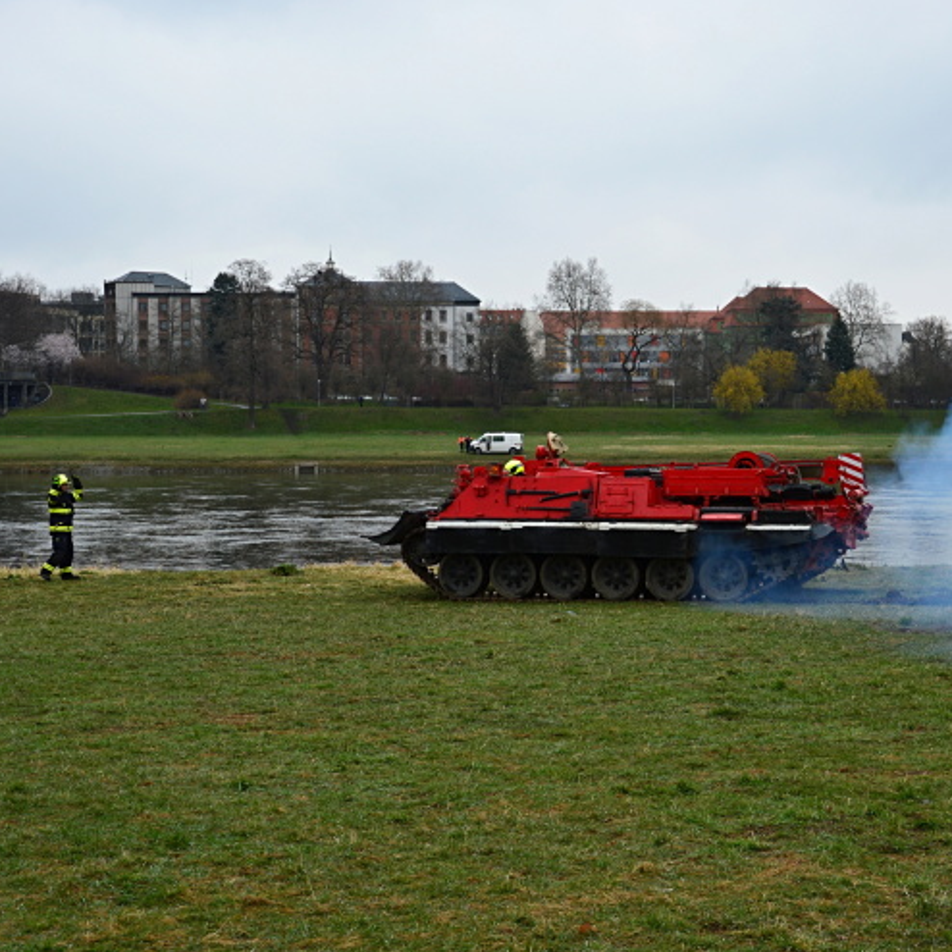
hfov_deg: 27.6
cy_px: 478
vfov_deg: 27.7
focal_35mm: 62
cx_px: 601
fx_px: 1929
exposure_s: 1/125
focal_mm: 32
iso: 100
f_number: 5.6
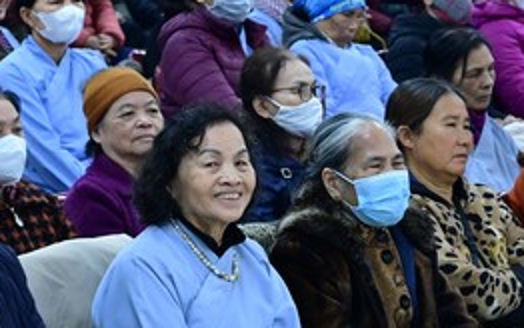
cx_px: 350
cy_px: 136
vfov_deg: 7.4
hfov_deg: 11.8
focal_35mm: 177
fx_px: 2529
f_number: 6.3
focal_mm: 70
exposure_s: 1/80
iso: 5000
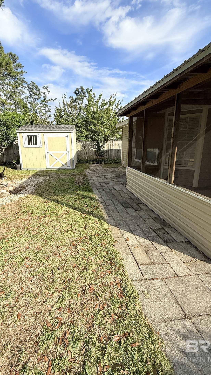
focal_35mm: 16
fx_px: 159
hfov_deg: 66.9
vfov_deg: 99.3
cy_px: 179
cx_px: 93
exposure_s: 1/1285
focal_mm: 2.22
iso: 50
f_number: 2.2
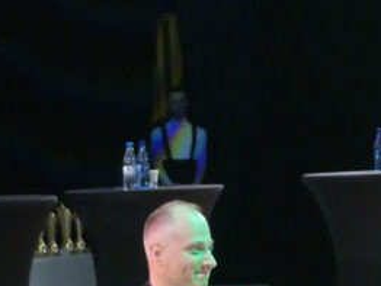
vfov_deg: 4.9
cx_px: 190
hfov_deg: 6.5
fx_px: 3371
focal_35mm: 306
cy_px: 336
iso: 800
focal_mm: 19.2
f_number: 2.8
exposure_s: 1/80
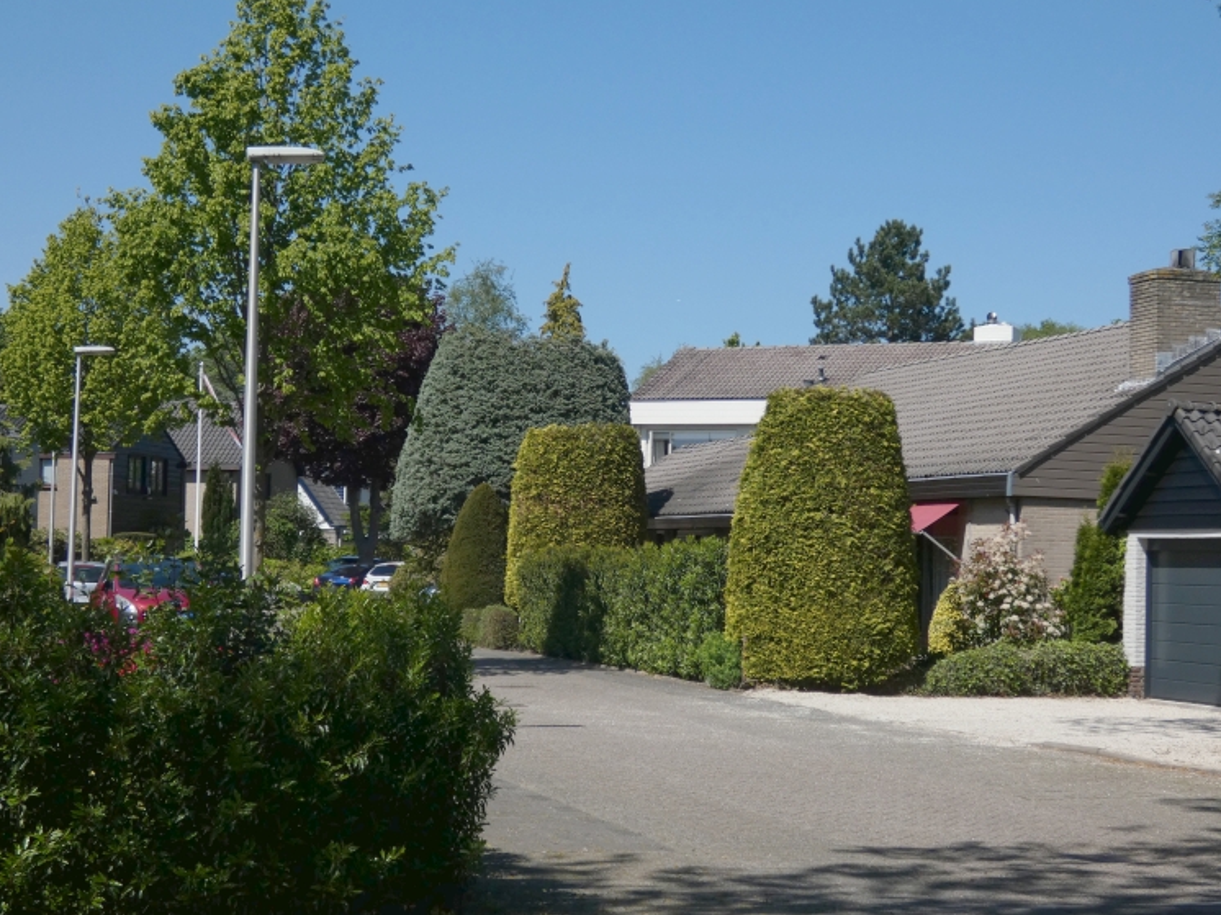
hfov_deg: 32.7
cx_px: 629
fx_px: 2080
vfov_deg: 24.8
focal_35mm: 59
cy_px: 483
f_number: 4
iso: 80
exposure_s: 1/1300
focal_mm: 9.9
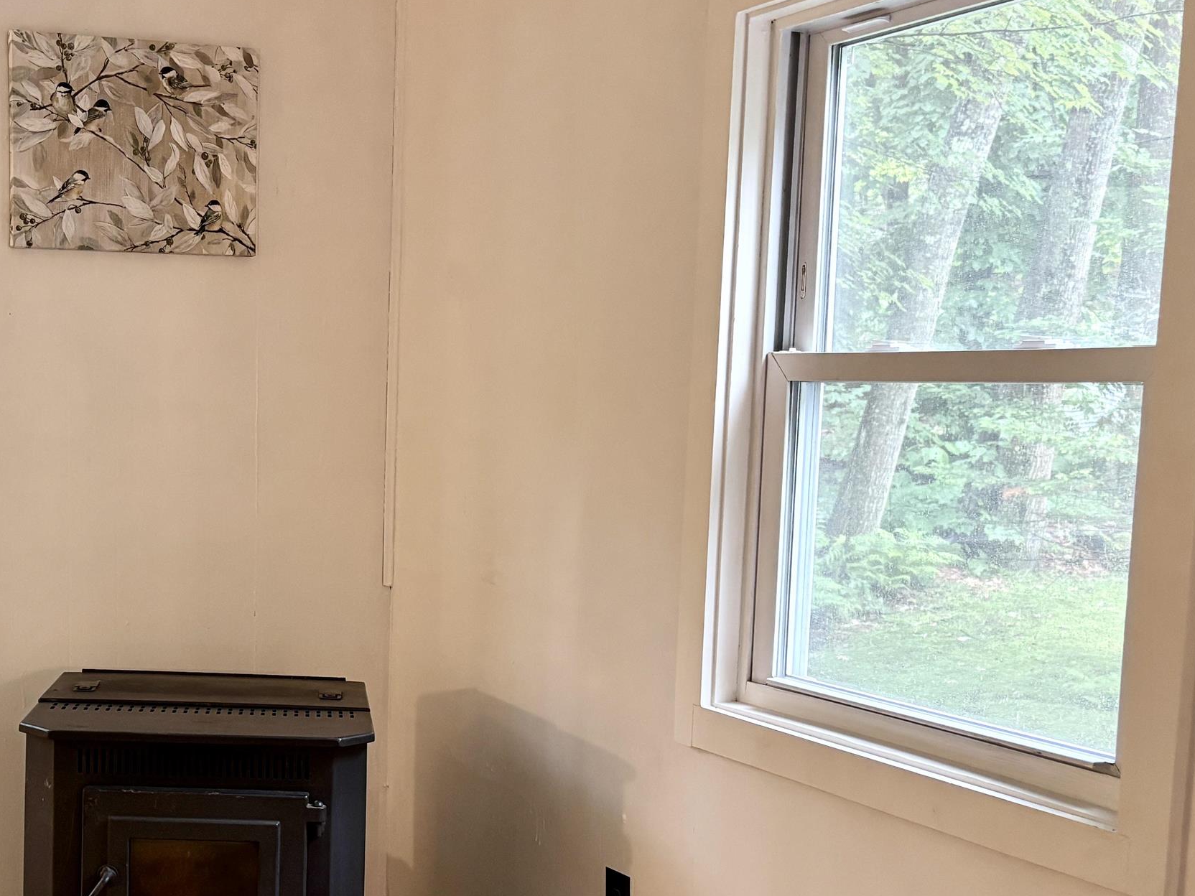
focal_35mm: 48
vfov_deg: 30.0
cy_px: 622
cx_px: 238
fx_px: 1657
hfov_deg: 38.2
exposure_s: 1/60
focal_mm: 5.96
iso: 160
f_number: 1.6
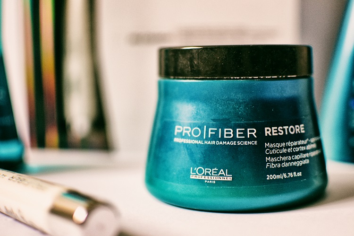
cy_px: 118
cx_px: 177
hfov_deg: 37.9
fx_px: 516
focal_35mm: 52
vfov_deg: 25.7
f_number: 1.8
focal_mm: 35
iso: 400
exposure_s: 1/60
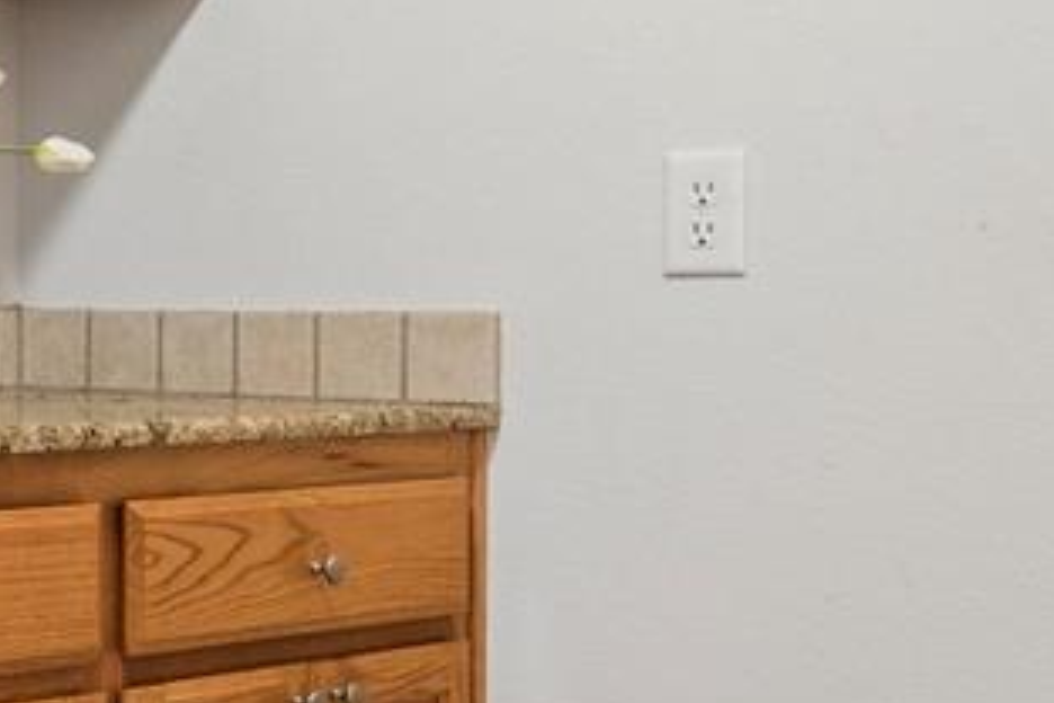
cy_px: 389
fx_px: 2020
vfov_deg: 19.7
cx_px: -581
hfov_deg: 22.9
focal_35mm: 69
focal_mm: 14
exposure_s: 1
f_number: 8
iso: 250
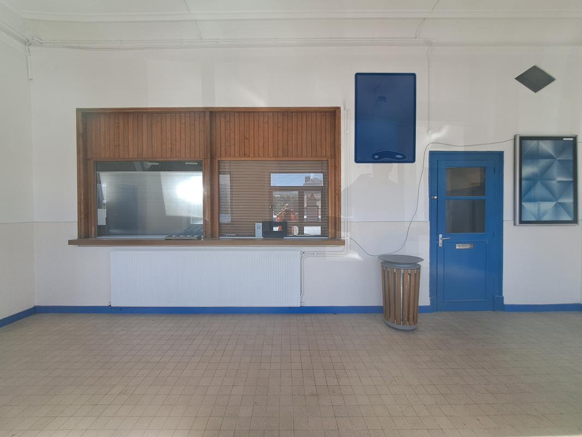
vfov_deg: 89.9
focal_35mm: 13
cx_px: 291
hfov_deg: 106.2
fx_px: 219
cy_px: 218
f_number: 2.2
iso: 40
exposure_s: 1/107
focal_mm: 1.42
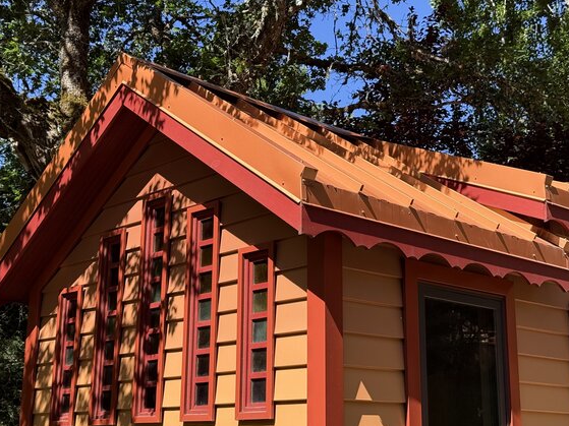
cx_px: 318
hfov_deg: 34.9
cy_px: 236
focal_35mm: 55
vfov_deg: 26.5
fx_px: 904
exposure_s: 1/1513
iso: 64
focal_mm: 6.76
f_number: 1.78
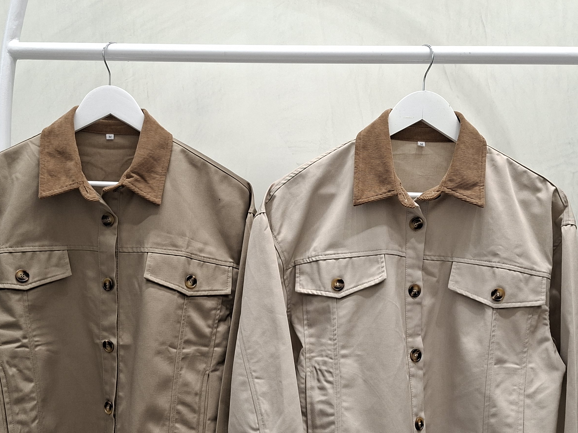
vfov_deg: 36.0
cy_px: 322
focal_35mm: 39
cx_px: 260
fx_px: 651
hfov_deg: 47.8
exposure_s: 1/100
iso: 125
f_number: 1.8
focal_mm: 5.54
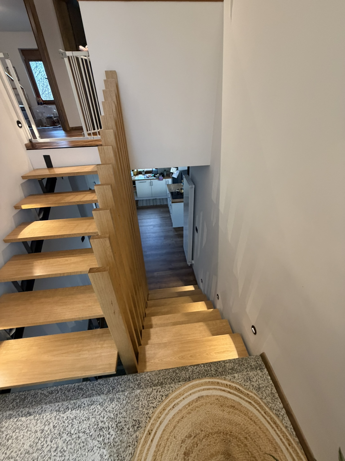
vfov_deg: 102.1
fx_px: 186
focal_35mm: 14
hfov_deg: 85.7
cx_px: 172
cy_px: 230
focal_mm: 2.22
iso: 400
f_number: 2.2
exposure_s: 1/50
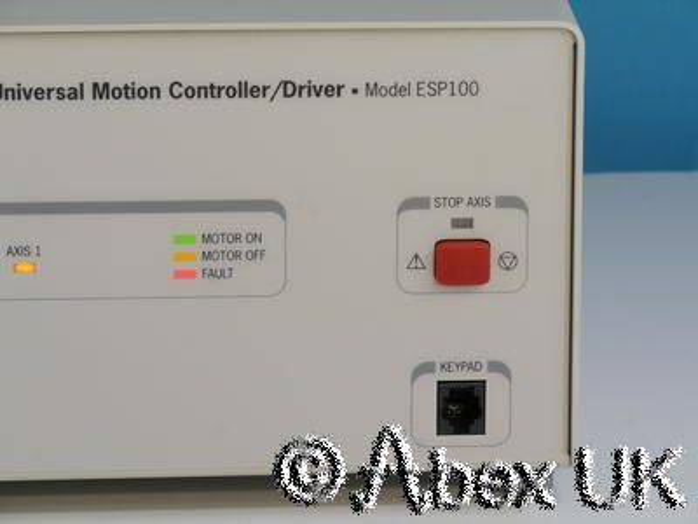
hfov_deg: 8.2
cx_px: 349
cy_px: 262
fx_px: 4839
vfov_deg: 6.2
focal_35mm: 240
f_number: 14
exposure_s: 1/3.2
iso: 400
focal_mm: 120
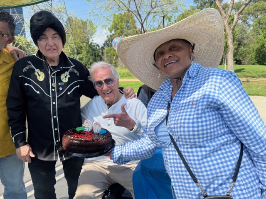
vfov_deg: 56.8
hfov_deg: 71.6
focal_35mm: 24
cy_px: 100
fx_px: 184
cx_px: 133
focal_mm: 6.76
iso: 80
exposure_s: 1/1215
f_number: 1.78
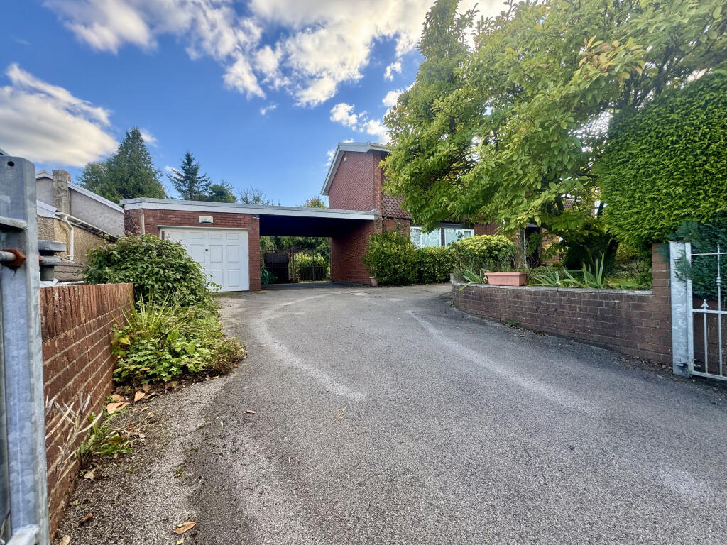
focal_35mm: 14
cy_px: 272
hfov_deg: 102.1
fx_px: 294
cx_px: 364
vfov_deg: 85.7
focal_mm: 2.22
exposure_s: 1/205
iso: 40
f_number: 2.2
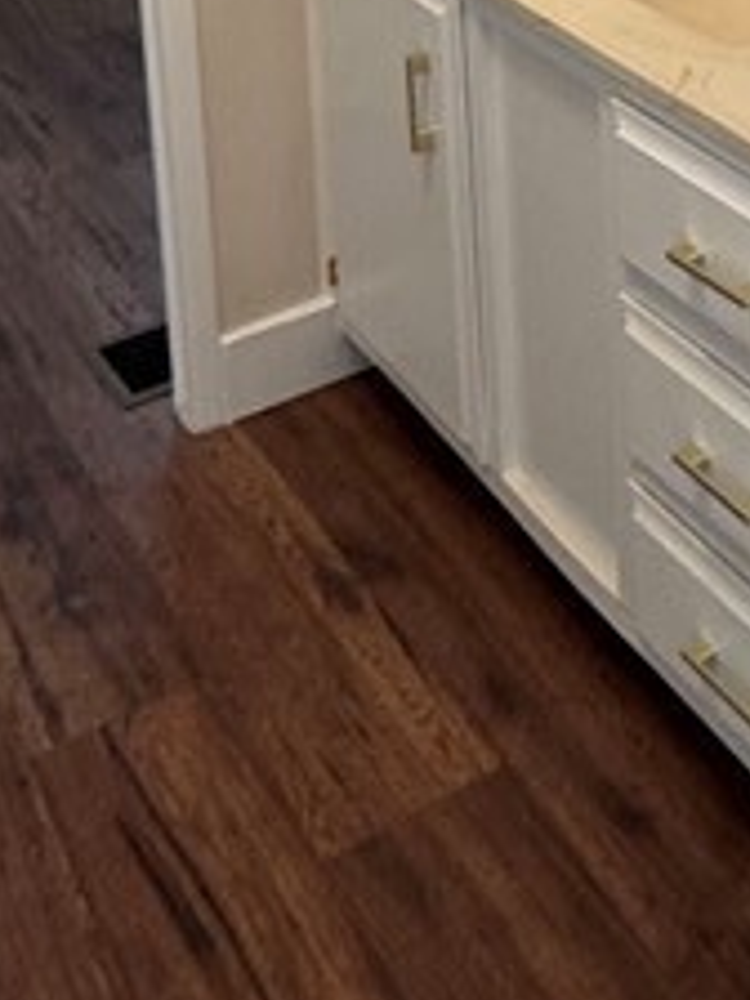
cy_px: -357
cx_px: 696
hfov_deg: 22.3
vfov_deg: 25.3
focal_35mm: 64
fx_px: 1849
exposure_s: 1/60
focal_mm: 2.22
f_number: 2.2
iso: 250
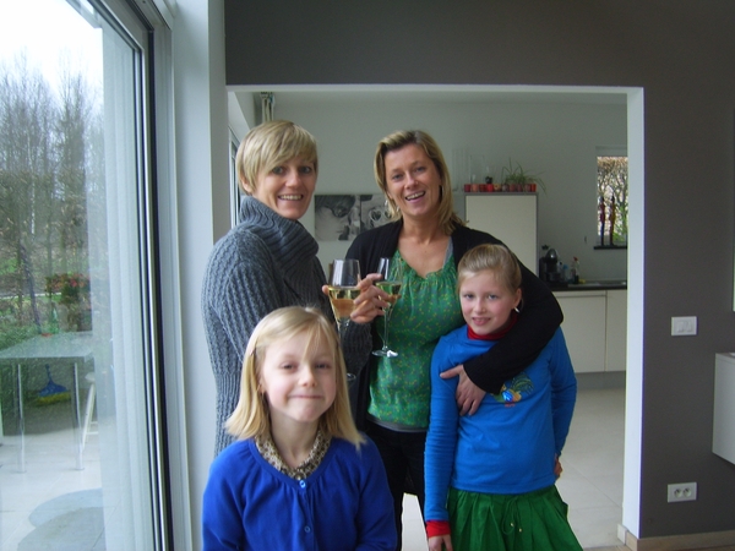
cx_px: 368
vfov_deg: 37.7
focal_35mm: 38
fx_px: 807
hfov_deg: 49.0
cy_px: 276
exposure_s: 1/30
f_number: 2.8
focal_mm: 7.8
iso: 50
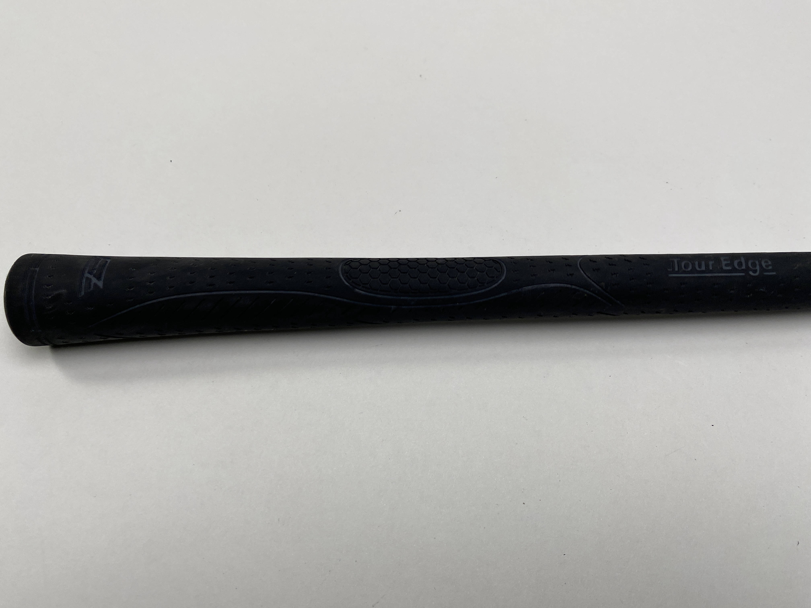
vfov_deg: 53.1
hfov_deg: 67.3
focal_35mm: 26
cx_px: 406
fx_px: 609
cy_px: 304
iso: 32
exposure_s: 1/380
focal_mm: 4.25
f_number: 1.8
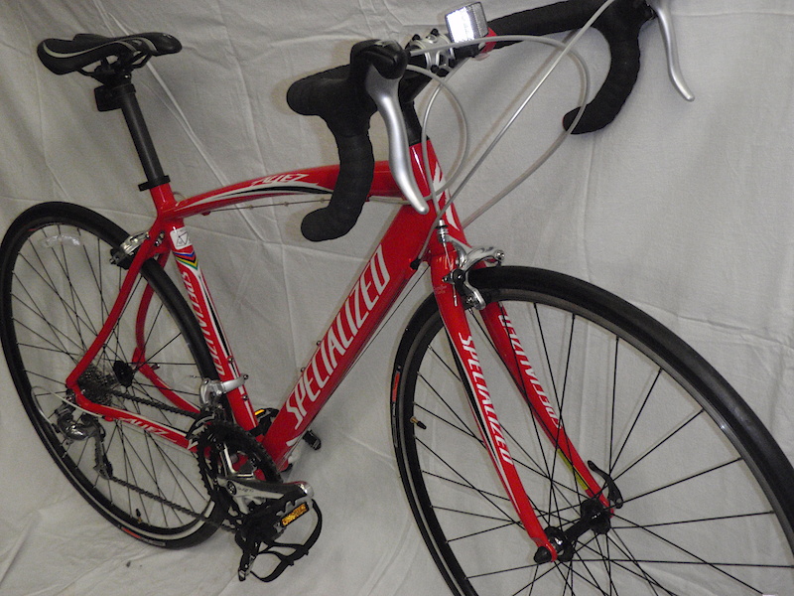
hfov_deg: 44.8
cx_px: 397
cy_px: 298
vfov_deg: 34.3
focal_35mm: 42
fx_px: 963
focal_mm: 7.57
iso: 640
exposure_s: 1/160
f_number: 4.3
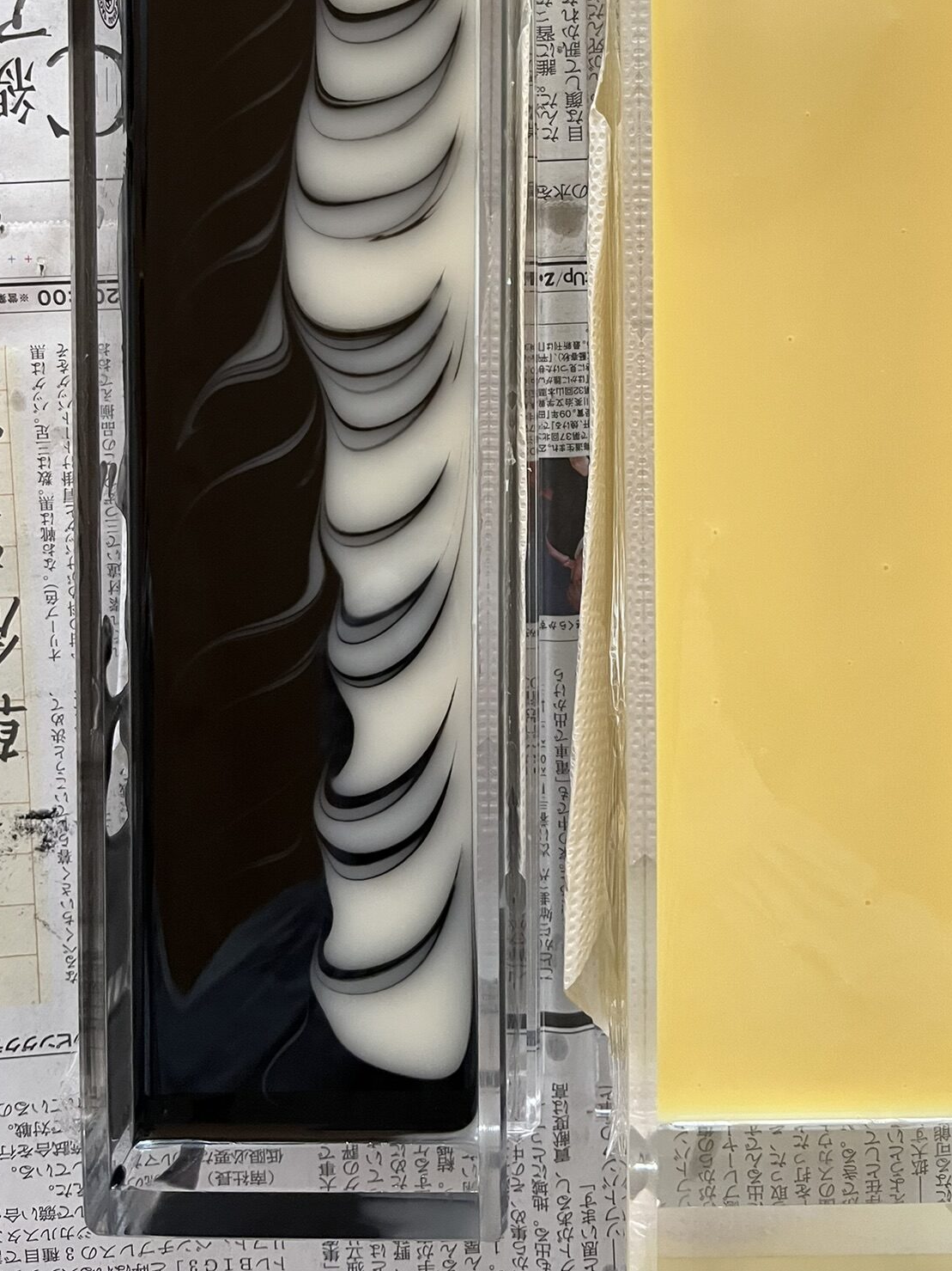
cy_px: 397
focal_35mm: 36
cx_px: 570
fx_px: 1320
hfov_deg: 39.5
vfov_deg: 50.2
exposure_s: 1/60
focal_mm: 5.1
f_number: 1.6
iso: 400
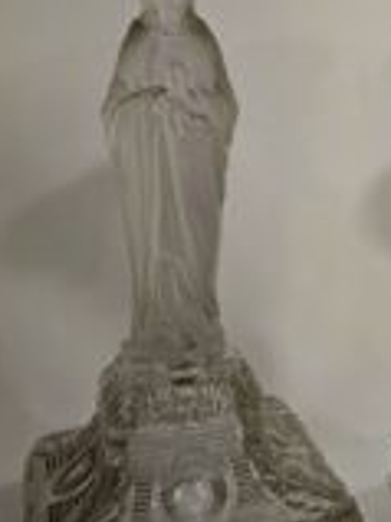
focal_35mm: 58
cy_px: 89
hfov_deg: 24.0
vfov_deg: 32.2
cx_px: 401
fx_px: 875
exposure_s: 1/101
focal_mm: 6.3
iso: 160
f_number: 1.7
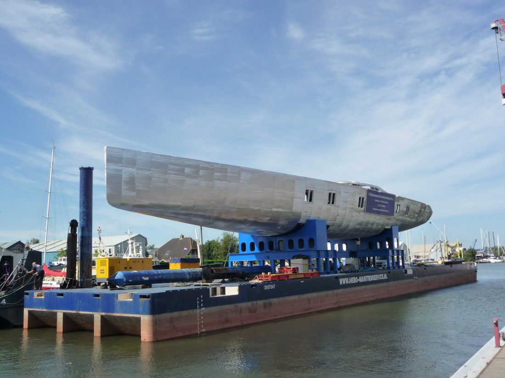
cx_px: 252
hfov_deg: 49.0
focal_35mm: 38
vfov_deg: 37.7
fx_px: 554
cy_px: 189
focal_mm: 6.3
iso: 160
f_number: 9
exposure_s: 1/250
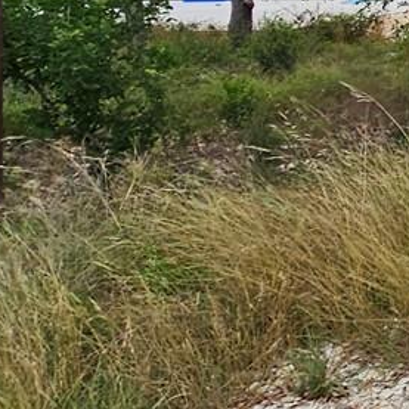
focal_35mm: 85
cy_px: -86
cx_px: 1137
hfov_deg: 12.4
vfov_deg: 19.2
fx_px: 1136
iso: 50
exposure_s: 1/1402
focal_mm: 2.2
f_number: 2.2
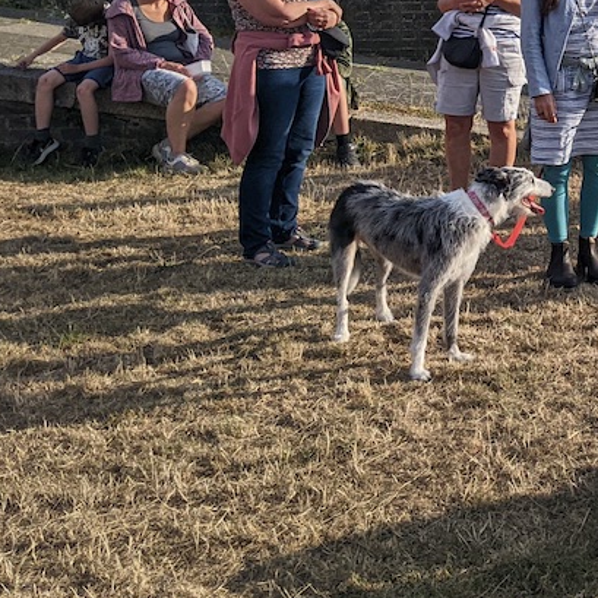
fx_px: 1368
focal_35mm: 70
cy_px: 35
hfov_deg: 21.4
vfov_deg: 23.8
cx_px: 849
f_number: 1.8
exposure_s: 1/3356
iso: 50
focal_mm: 4.44
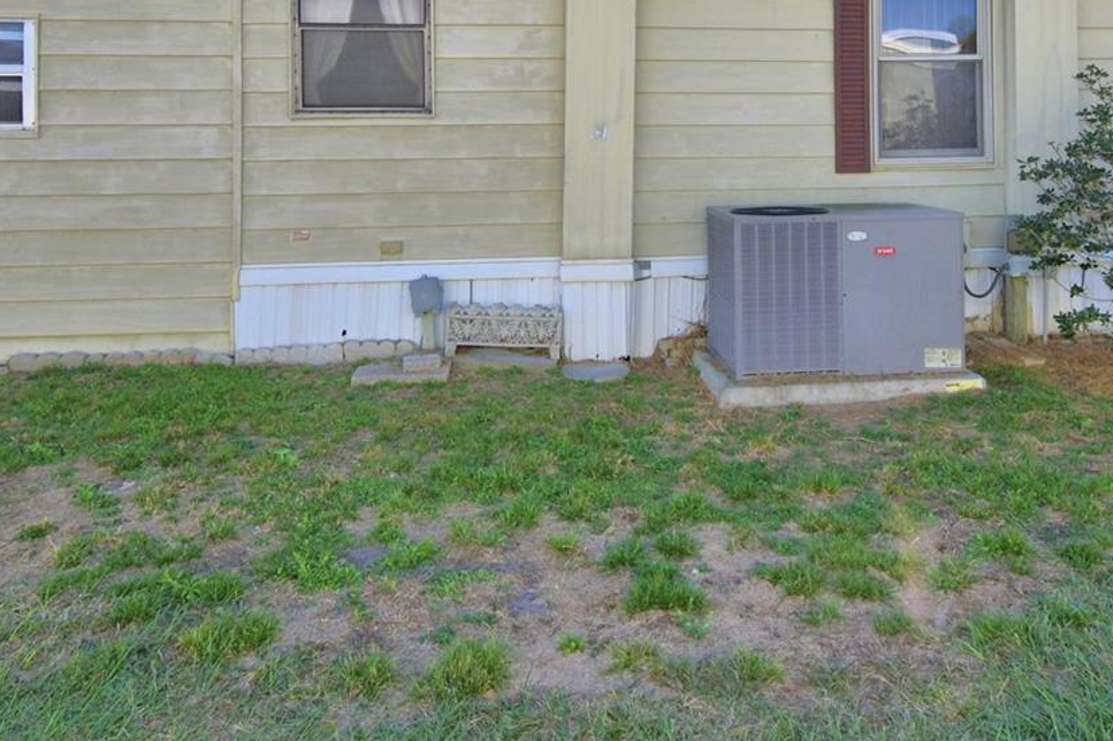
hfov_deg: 63.3
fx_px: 896
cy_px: 137
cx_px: 649
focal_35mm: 29
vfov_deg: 42.7
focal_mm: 10
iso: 100
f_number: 4.5
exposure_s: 1/640
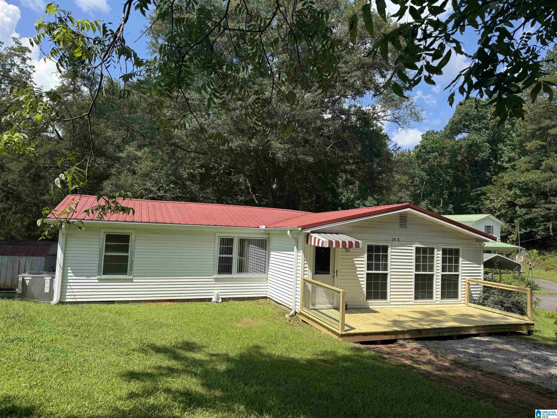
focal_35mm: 24
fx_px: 386
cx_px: 278
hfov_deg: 71.6
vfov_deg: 56.8
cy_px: 209
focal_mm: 6.76
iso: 80
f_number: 1.78
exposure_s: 1/3247
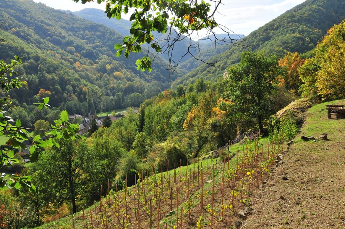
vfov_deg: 36.8
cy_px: 114
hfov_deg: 53.2
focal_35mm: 36
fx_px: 345
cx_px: 172
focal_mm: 24
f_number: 11
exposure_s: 1/125
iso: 200
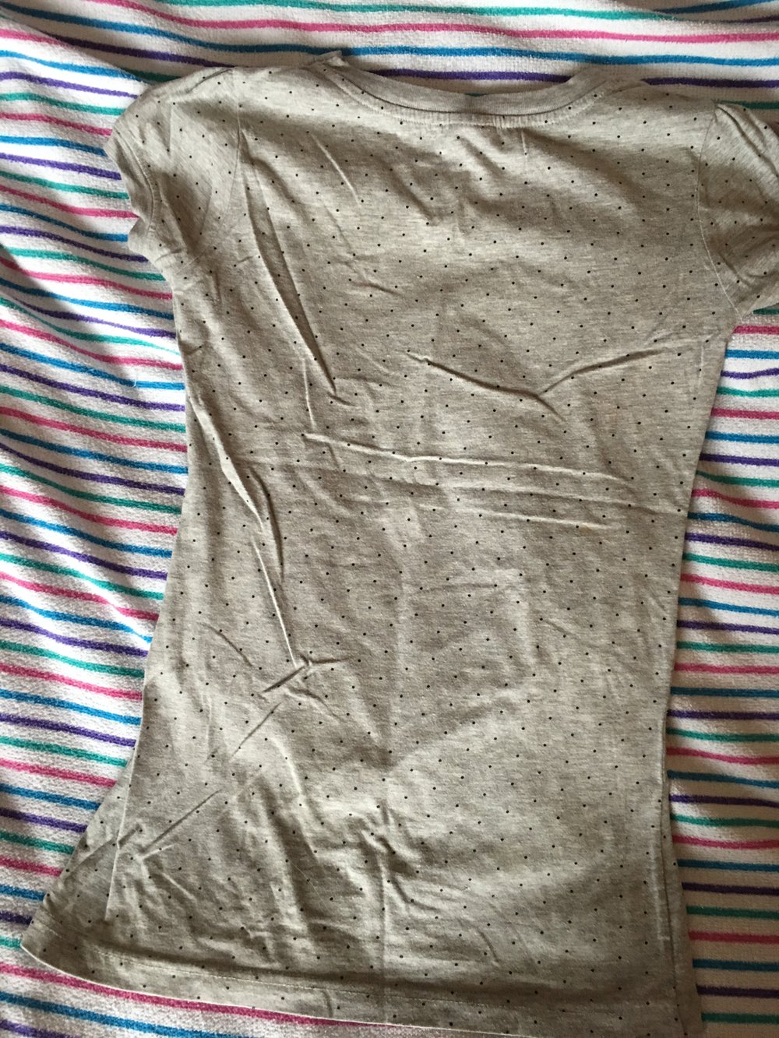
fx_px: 870
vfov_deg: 61.7
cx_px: 390
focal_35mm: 29
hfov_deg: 48.2
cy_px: 519
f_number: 2.2
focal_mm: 4.15
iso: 160
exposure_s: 1/33
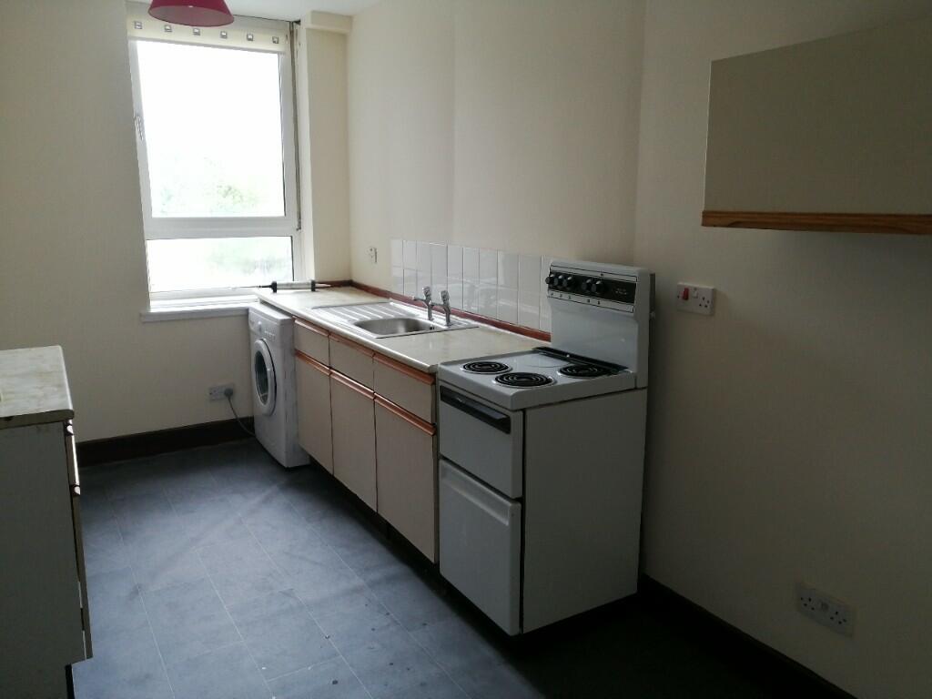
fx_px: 727
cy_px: 350
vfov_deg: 51.4
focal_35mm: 27
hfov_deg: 65.3
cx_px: 466
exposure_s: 1/100
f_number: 1.8
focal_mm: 3.88
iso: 80
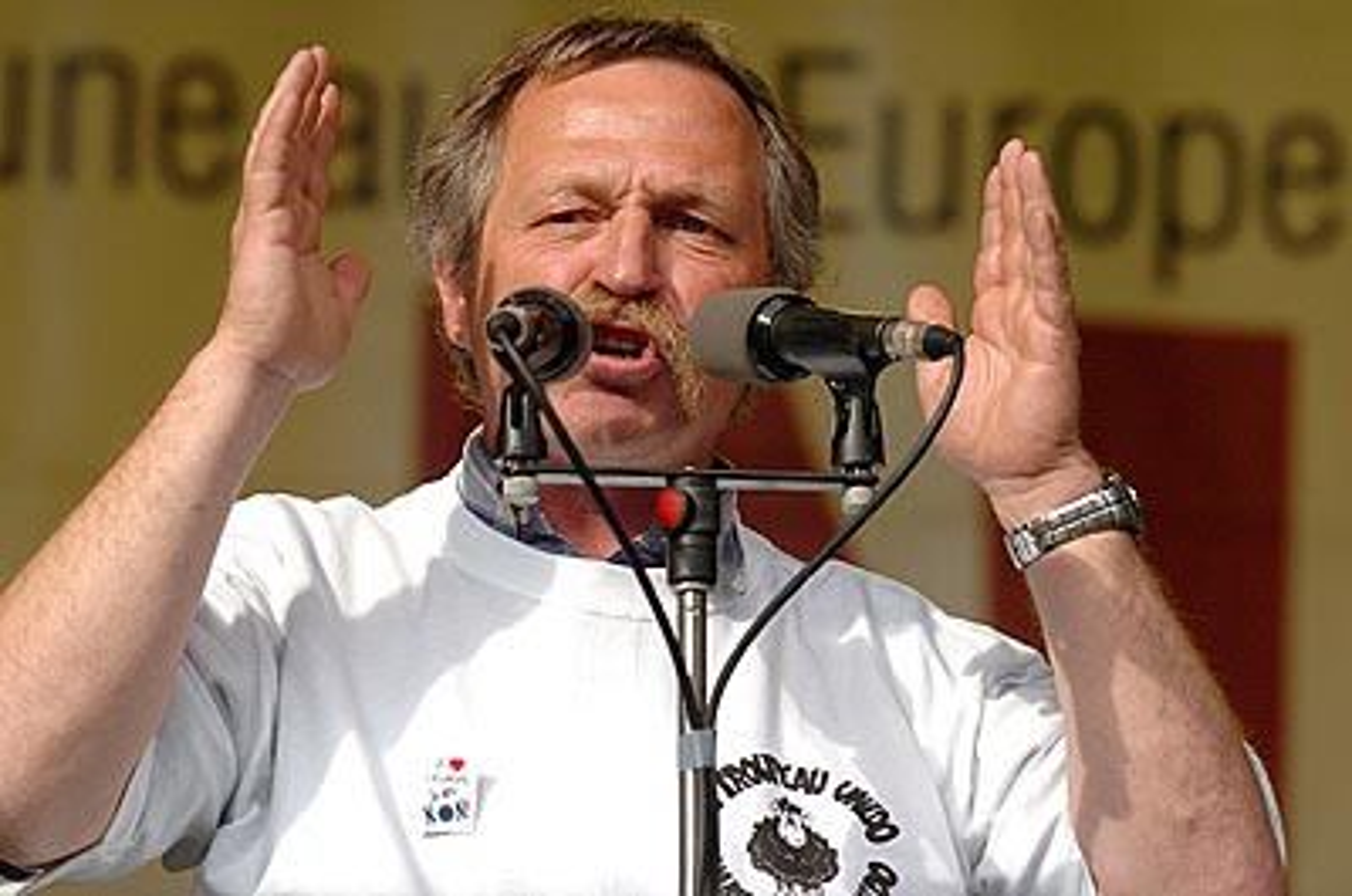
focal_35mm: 300
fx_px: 11244
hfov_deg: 6.9
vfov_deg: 4.6
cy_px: 448
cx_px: 676
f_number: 5.6
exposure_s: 1/1000
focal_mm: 200
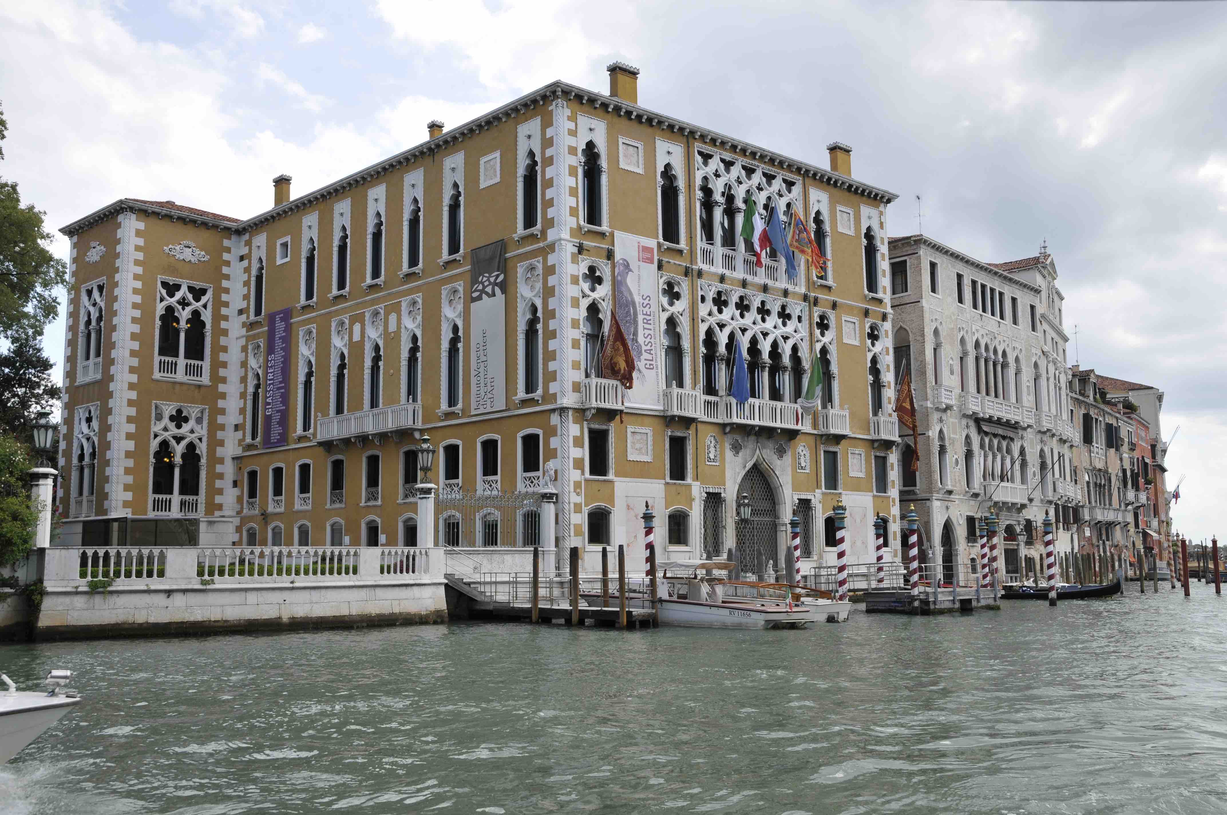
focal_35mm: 33
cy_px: 408
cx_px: 614
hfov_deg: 57.3
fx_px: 1123
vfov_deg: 39.9
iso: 200
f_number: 8
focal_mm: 22
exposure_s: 1/250
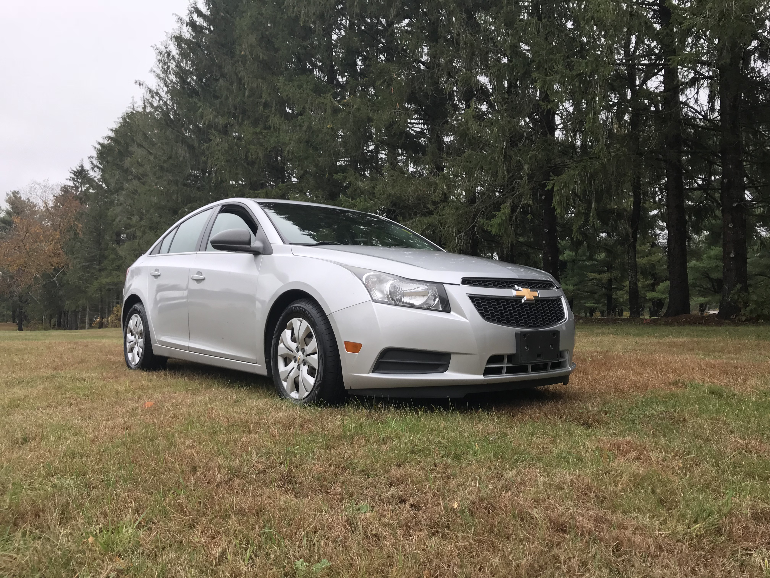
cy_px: 289
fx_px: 623
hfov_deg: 63.4
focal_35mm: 28
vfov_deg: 49.7
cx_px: 385
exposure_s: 1/120
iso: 32
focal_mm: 3.99
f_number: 1.8
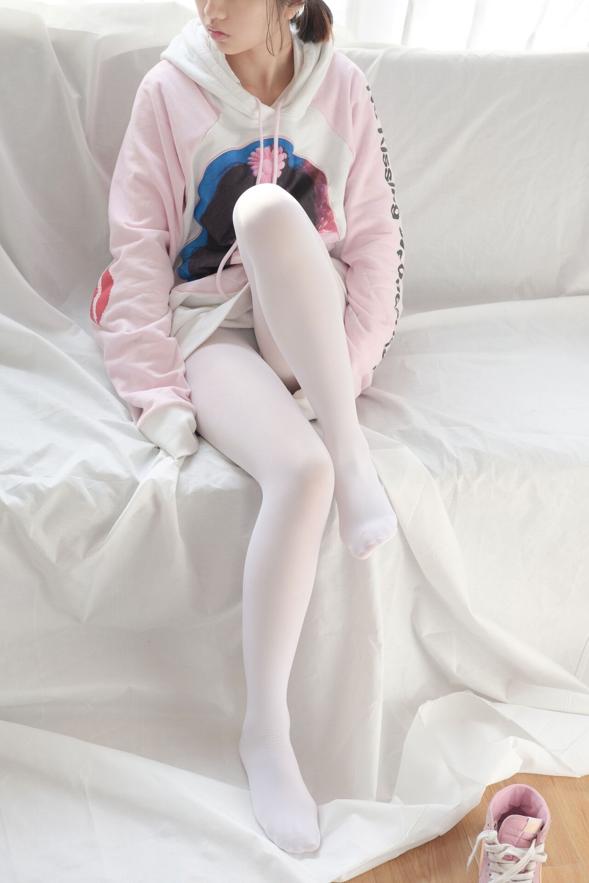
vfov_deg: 37.5
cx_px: 294
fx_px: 1301
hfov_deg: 25.5
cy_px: 442
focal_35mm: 53
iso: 200
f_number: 3.6
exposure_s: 1/160
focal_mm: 35
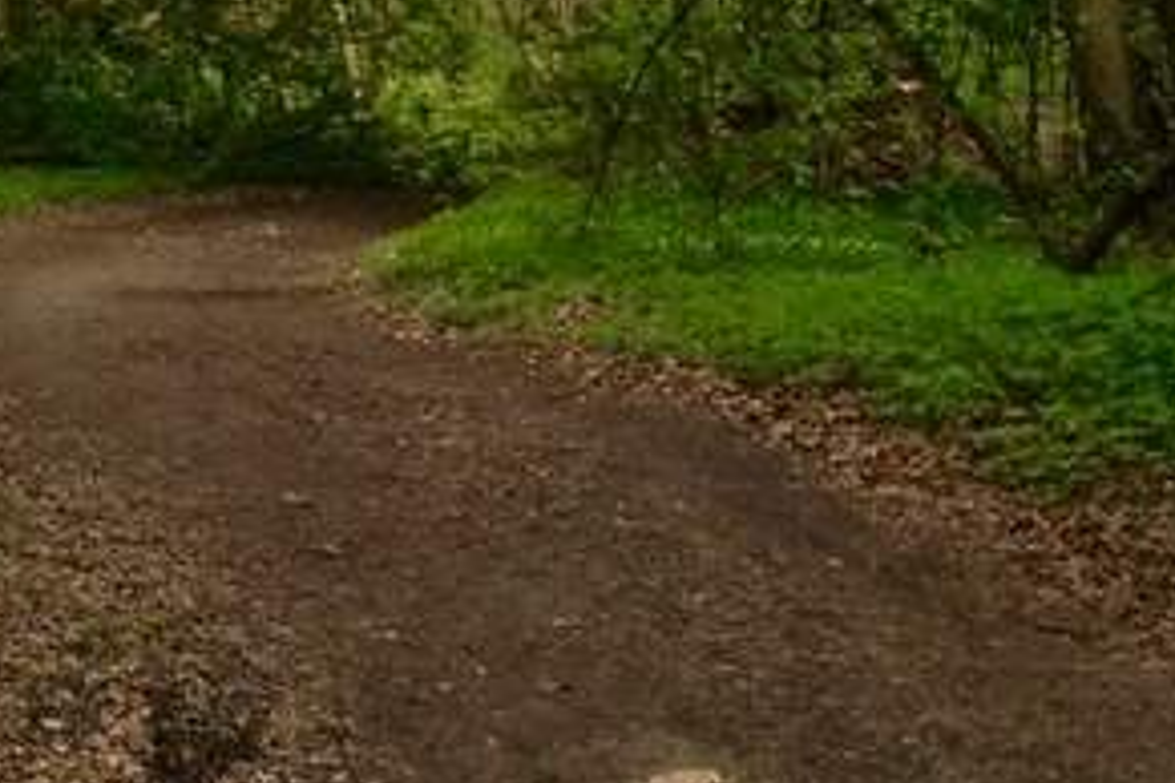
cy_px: -432
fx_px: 5711
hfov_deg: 11.4
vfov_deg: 7.7
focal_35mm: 175
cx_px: -432
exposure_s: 1/557
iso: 50
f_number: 2.4
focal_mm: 4.28
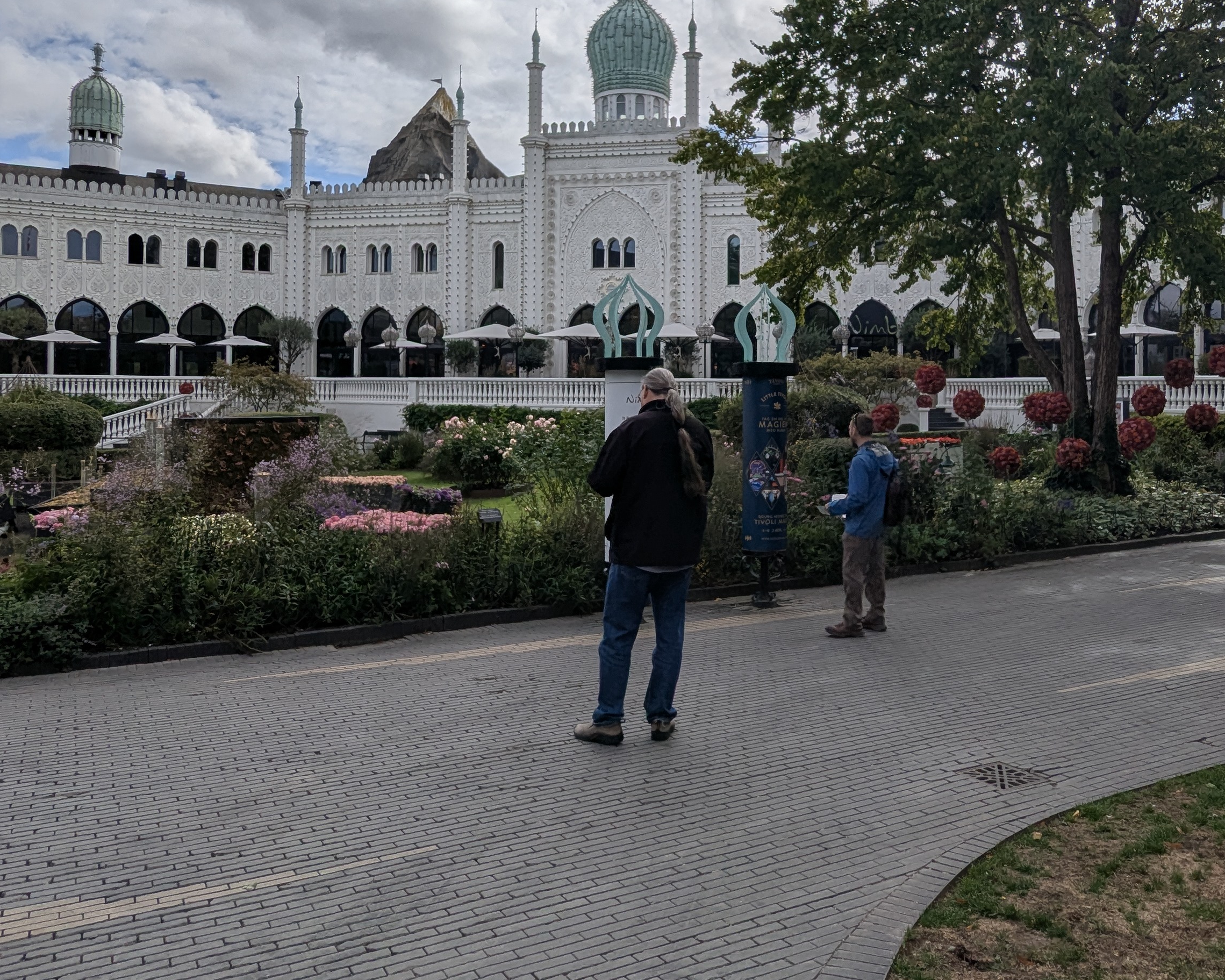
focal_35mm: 28
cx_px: 729
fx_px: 1015
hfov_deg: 61.7
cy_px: 376
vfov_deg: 51.1
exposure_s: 1/6623
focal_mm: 2.35
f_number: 2.2
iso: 40
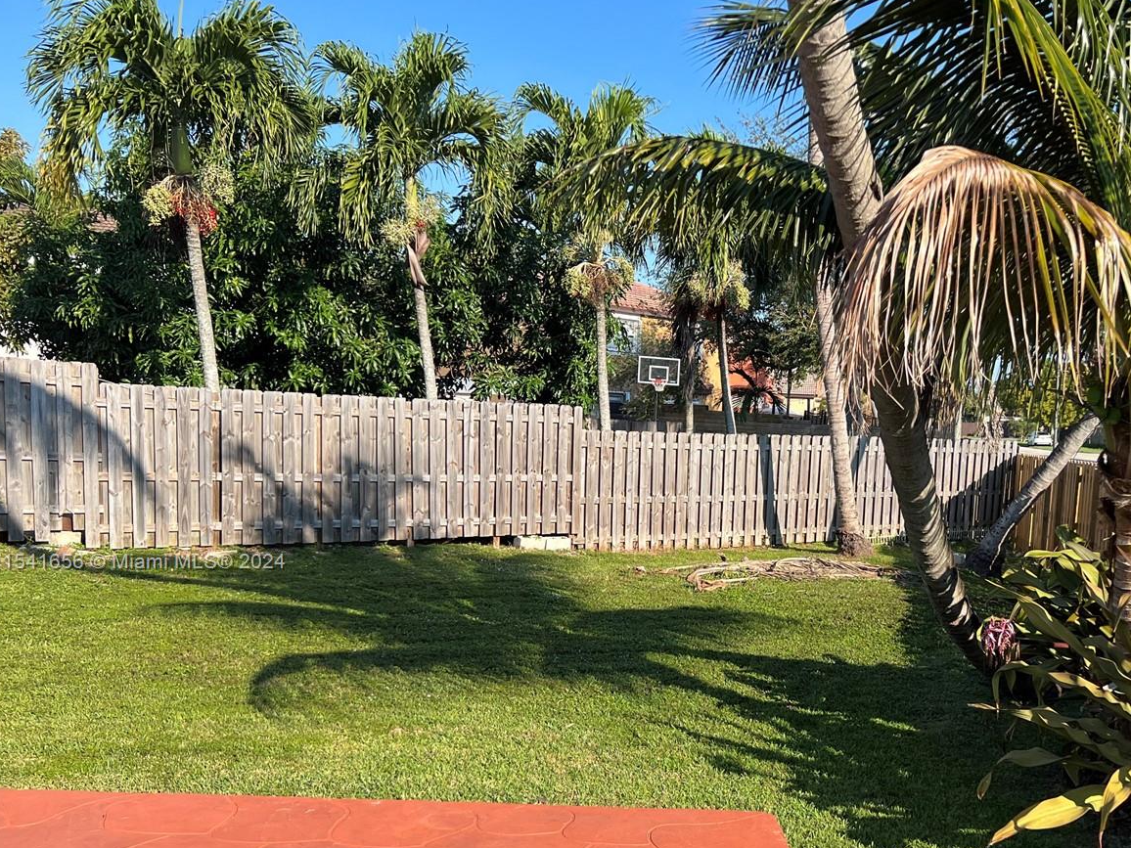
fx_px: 1176
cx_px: 755
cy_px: 563
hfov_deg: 50.4
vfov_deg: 39.2
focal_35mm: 36
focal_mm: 5.7
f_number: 1.5
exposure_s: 1/1972
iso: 50
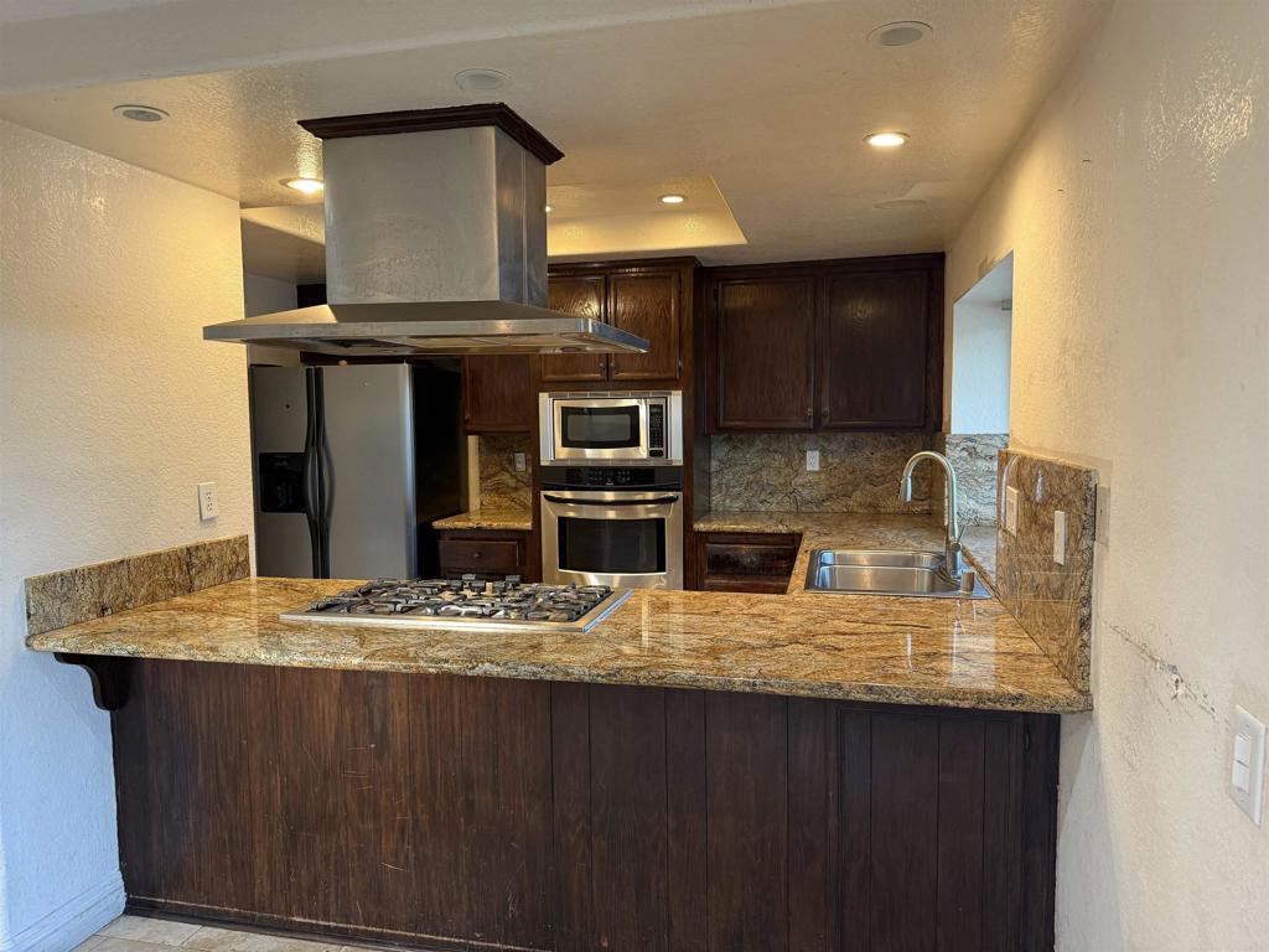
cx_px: 634
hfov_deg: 71.6
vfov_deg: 56.8
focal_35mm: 24
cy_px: 476
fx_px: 880
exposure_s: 1/60
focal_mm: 6.76
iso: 250
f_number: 1.78
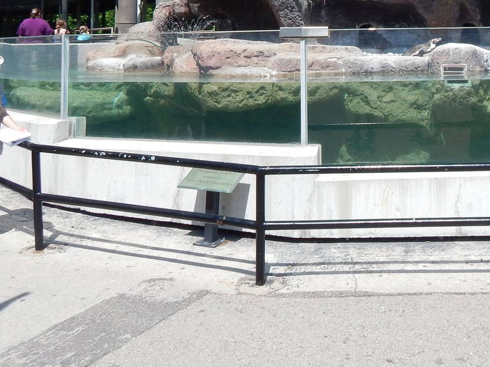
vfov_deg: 28.1
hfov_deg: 37.3
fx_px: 693
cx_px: 403
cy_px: 11
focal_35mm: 49
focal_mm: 4
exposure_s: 1/1500
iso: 125
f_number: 3
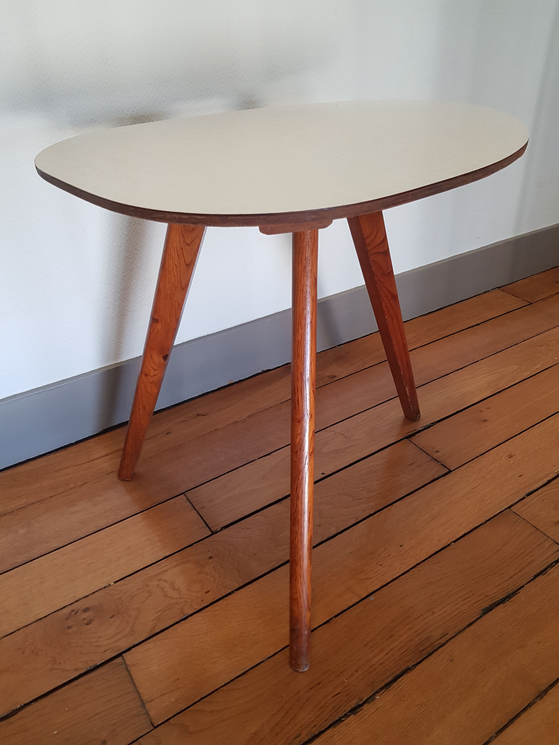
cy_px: 372
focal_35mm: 26
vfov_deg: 67.3
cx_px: 280
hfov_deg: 53.1
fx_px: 560
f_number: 1.7
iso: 160
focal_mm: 4.2
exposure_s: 1/50
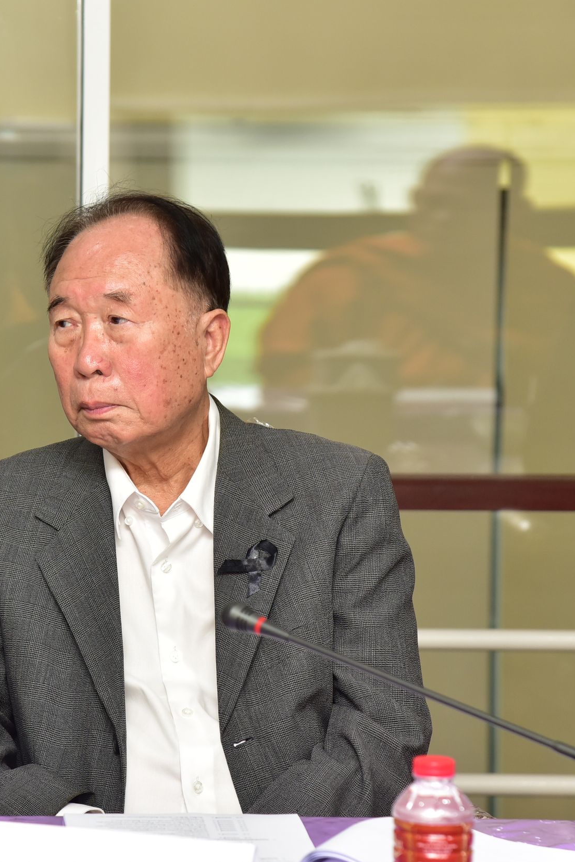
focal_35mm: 151
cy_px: 429
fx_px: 3617
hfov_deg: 9.1
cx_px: 182
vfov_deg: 13.6
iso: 1000
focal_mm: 100
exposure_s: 1/100
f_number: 5.6
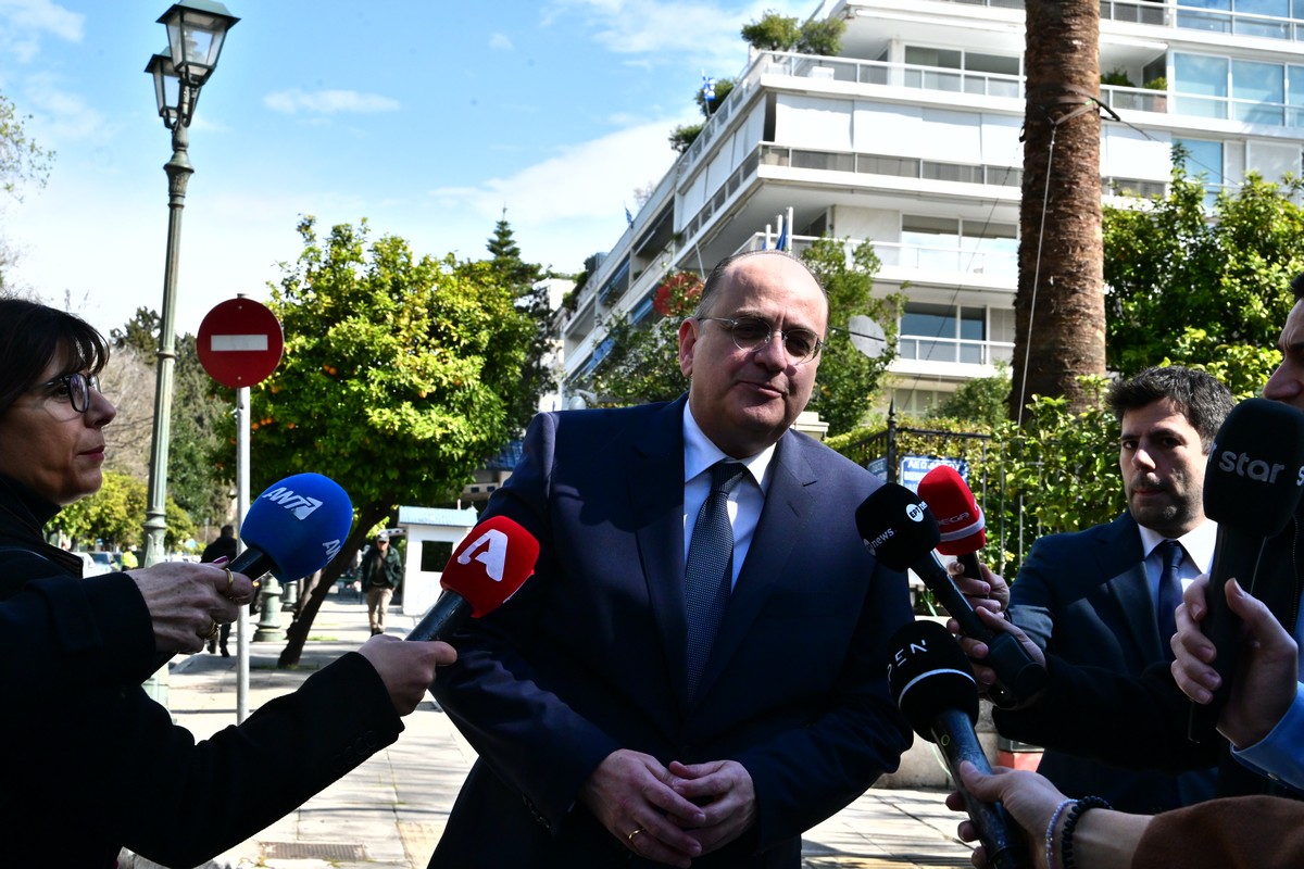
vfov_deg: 29.2
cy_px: 434
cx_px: 652
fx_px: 1666
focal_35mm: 46
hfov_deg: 42.7
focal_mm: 46
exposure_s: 1/1250
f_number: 13
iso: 2500
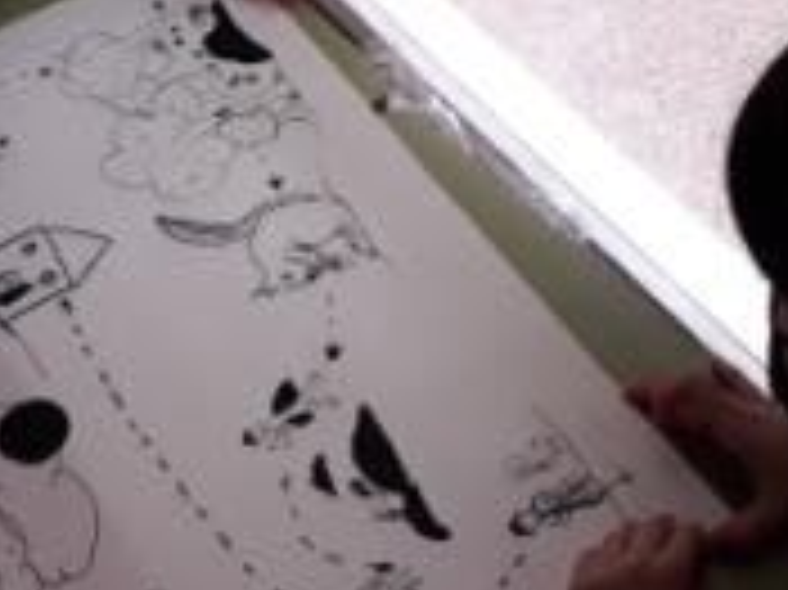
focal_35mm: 69
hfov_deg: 27.9
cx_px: 243
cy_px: 315
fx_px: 1570
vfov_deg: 21.3
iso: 250
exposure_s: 1/50
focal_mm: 3.6
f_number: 1.9
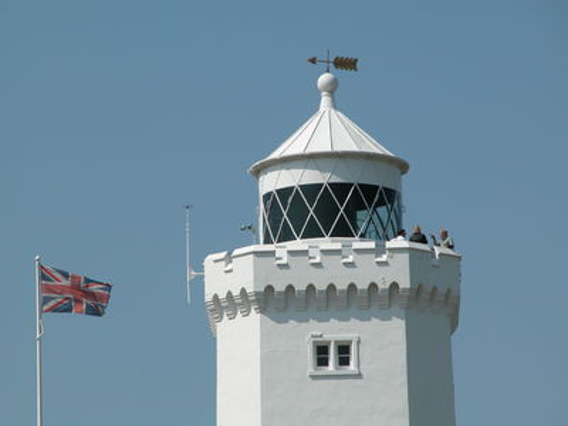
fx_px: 4594
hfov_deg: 7.1
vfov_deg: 5.3
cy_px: 213
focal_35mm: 280
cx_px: 284
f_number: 7.4
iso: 100
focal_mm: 71.2
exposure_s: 1/537
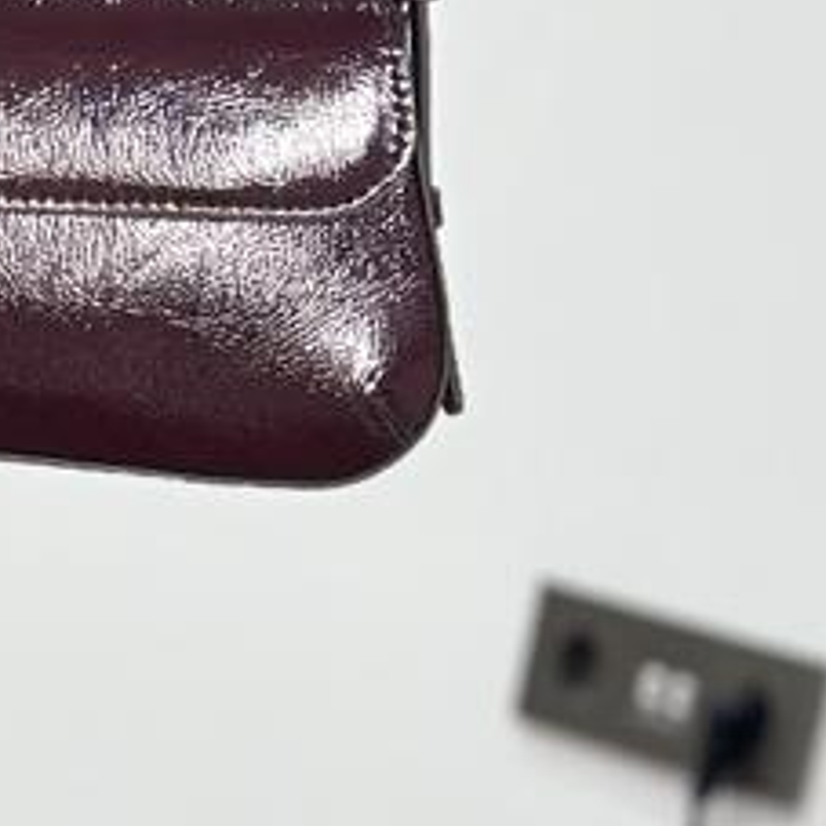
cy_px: 1554
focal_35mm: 299
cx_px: -1241
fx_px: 8072
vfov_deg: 5.7
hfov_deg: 5.6
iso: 100
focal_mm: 6.86
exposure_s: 1/100
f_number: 1.78
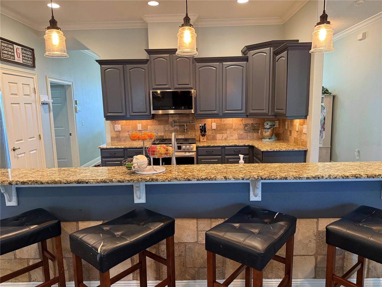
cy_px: 144
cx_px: 191
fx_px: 265
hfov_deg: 71.6
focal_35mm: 24
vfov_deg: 56.8
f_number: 1.78
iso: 400
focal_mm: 6.76
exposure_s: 1/60
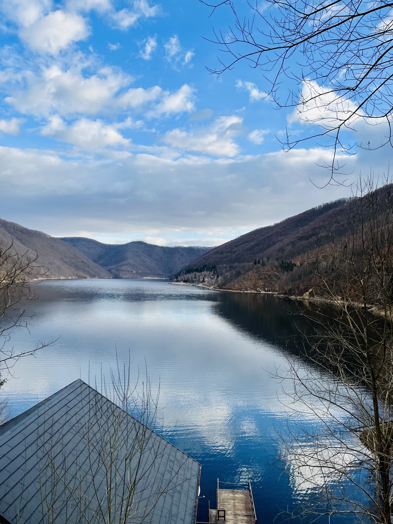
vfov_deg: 67.3
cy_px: 262
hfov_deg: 53.1
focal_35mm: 26
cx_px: 196
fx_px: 394
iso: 50
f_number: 1.6
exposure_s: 1/1748
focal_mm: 5.1
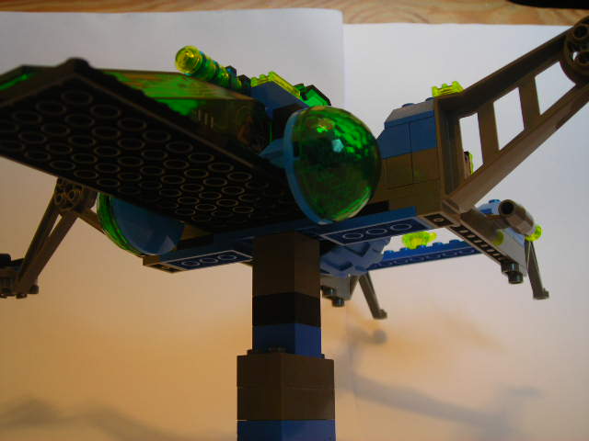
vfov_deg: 35.1
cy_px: 220
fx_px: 698
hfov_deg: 45.8
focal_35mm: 41
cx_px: 294
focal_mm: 6.8
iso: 93
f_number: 3.3
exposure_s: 1/3.9
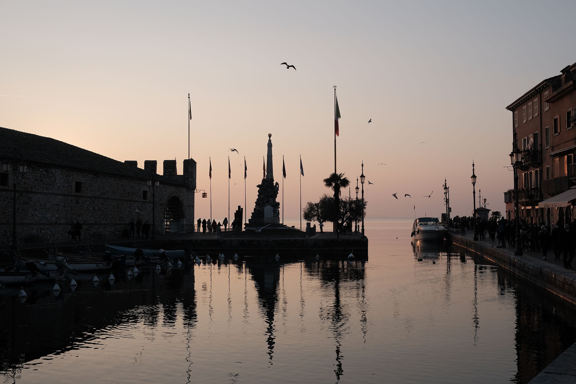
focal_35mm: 41
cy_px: 192
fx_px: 656
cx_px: 288
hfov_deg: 47.4
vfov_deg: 32.6
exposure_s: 1/280
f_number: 7.1
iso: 200
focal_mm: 27
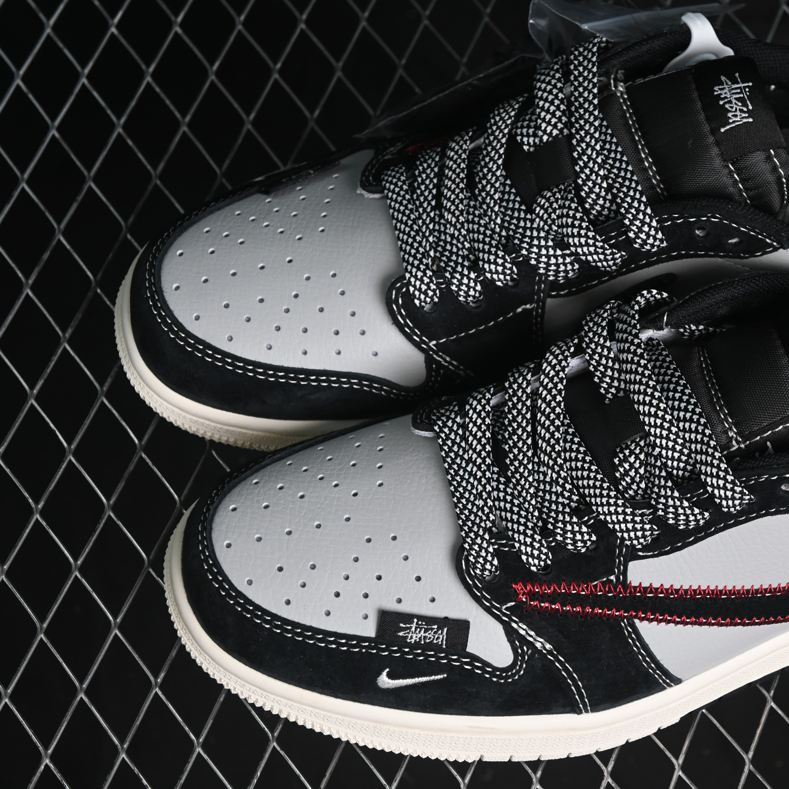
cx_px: 590
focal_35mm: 96
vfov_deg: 18.1
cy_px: 394
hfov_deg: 18.0
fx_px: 2476
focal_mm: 50
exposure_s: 1/50
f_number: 6.3
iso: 160
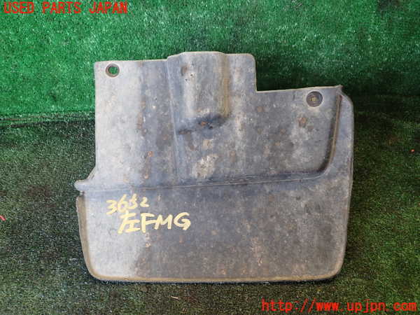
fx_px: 364
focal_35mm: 30
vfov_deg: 46.8
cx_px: 210
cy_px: 158
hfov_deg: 60.0
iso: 200
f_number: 2.3
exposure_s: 1/40
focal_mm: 5.4
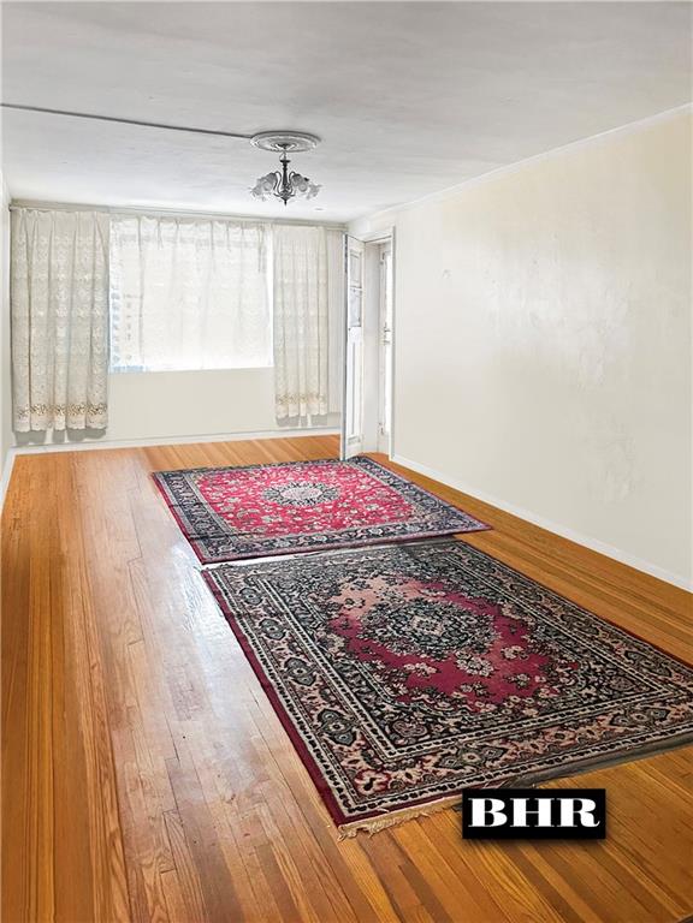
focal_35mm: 24
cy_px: 462
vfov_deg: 71.6
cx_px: 346
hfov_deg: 56.8
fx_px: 641
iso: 500
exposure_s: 1/60
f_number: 1.78
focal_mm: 6.86
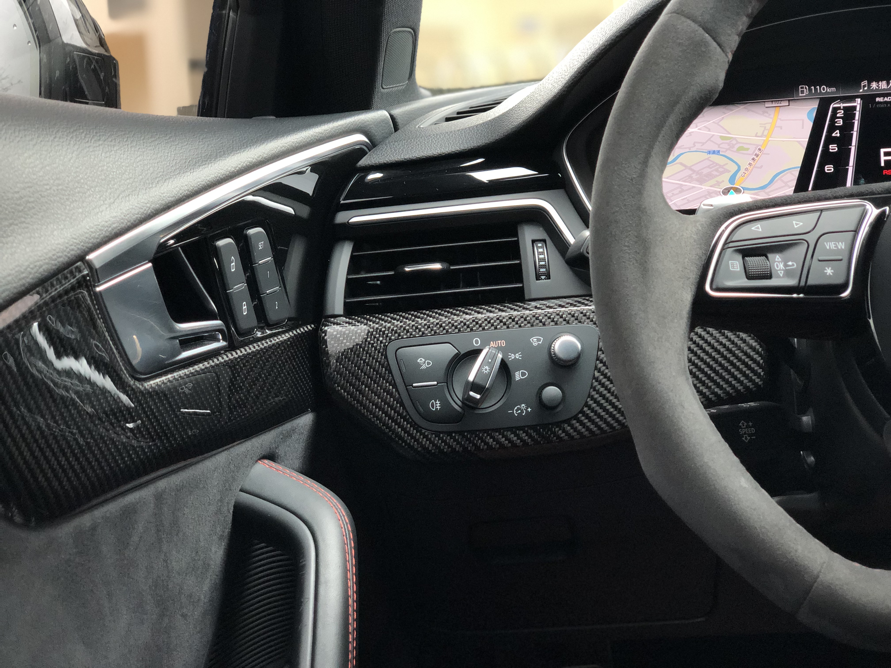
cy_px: 334
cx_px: 446
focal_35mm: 52
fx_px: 1338
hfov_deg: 36.8
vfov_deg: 28.0
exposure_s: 1/60
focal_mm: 6
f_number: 2.4
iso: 100
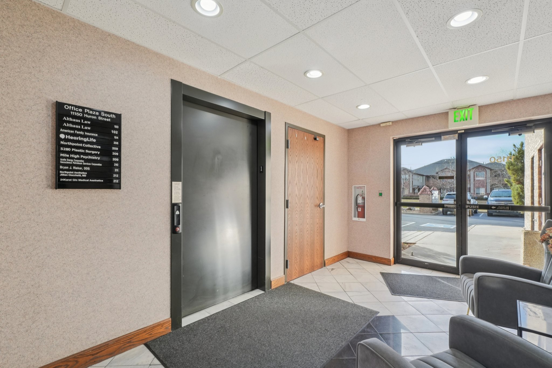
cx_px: 276
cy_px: 184
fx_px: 241
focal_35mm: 16
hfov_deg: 97.6
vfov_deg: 74.6
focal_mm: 10.5
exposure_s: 1/15
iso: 800
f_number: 8
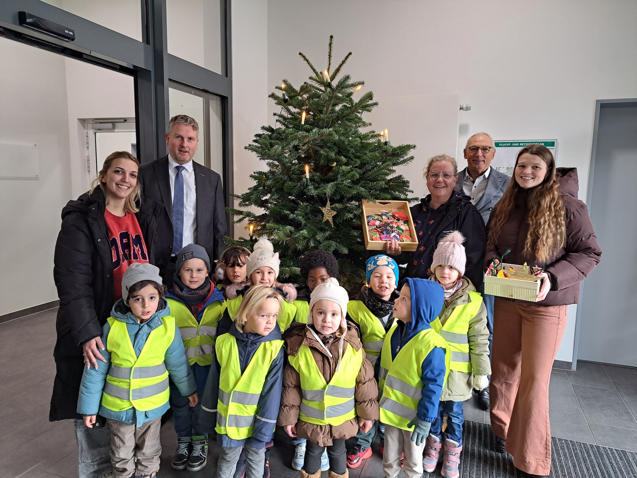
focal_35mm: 24
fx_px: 442
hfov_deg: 71.6
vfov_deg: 56.8
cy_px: 239
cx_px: 318
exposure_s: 1/50
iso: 100
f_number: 1.8
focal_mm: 5.23
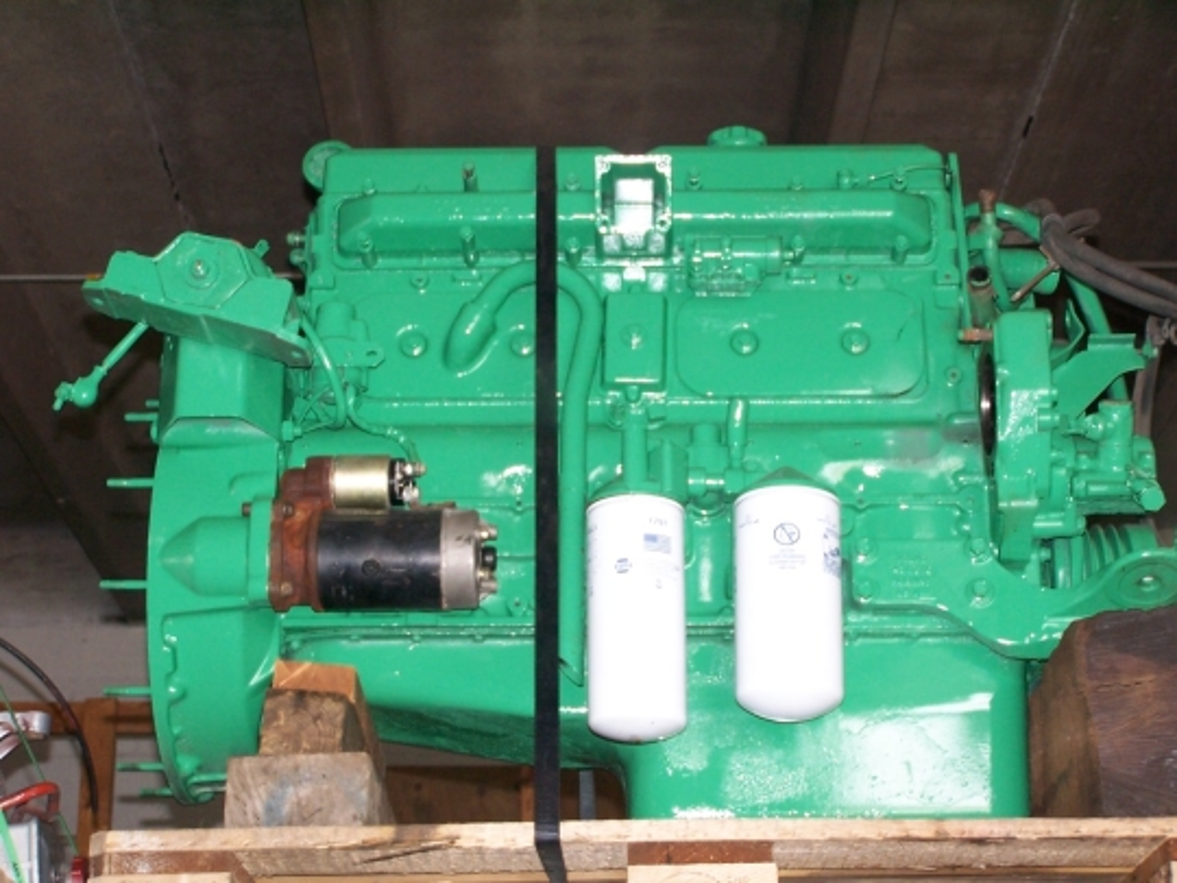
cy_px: 442
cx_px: 588
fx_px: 2550
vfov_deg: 19.6
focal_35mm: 75
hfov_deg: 26.0
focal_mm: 12.4
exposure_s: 1/60
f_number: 3.2
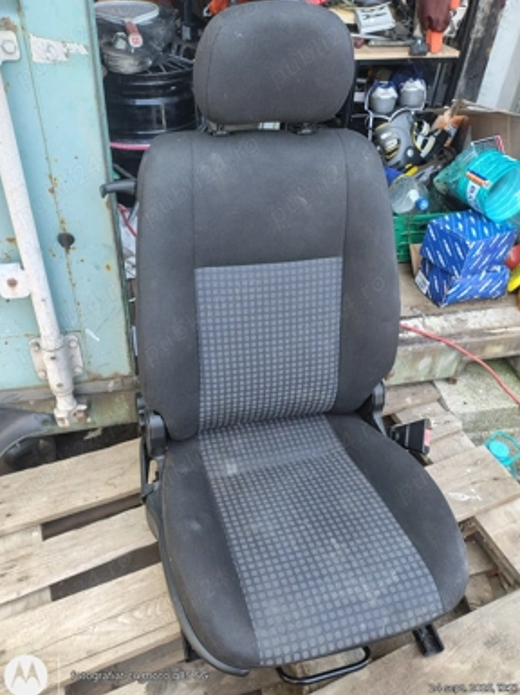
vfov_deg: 67.4
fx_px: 522
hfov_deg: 53.0
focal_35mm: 26
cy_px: 348
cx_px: 264
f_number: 1.7
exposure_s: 1/50.1
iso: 180
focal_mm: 4.71
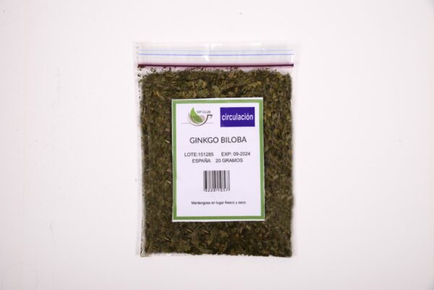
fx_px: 1146
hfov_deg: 21.4
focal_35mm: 95
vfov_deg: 14.4
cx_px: 217
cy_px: 145
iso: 200
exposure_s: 1/125
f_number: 16
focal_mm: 95
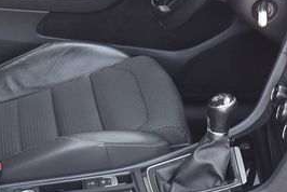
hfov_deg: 16.6
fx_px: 982
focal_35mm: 123
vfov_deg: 11.1
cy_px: 166
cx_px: 202
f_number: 4.5
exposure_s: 1/80
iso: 500
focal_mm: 32
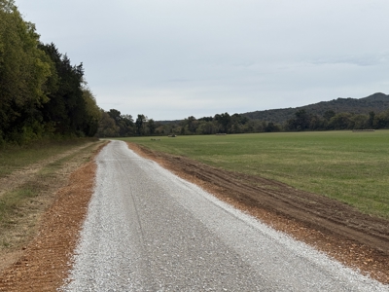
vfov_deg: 30.3
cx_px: 194
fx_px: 539
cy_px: 146
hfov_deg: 39.7
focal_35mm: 48
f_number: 1.78
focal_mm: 6.76
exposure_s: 1/2342
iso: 64
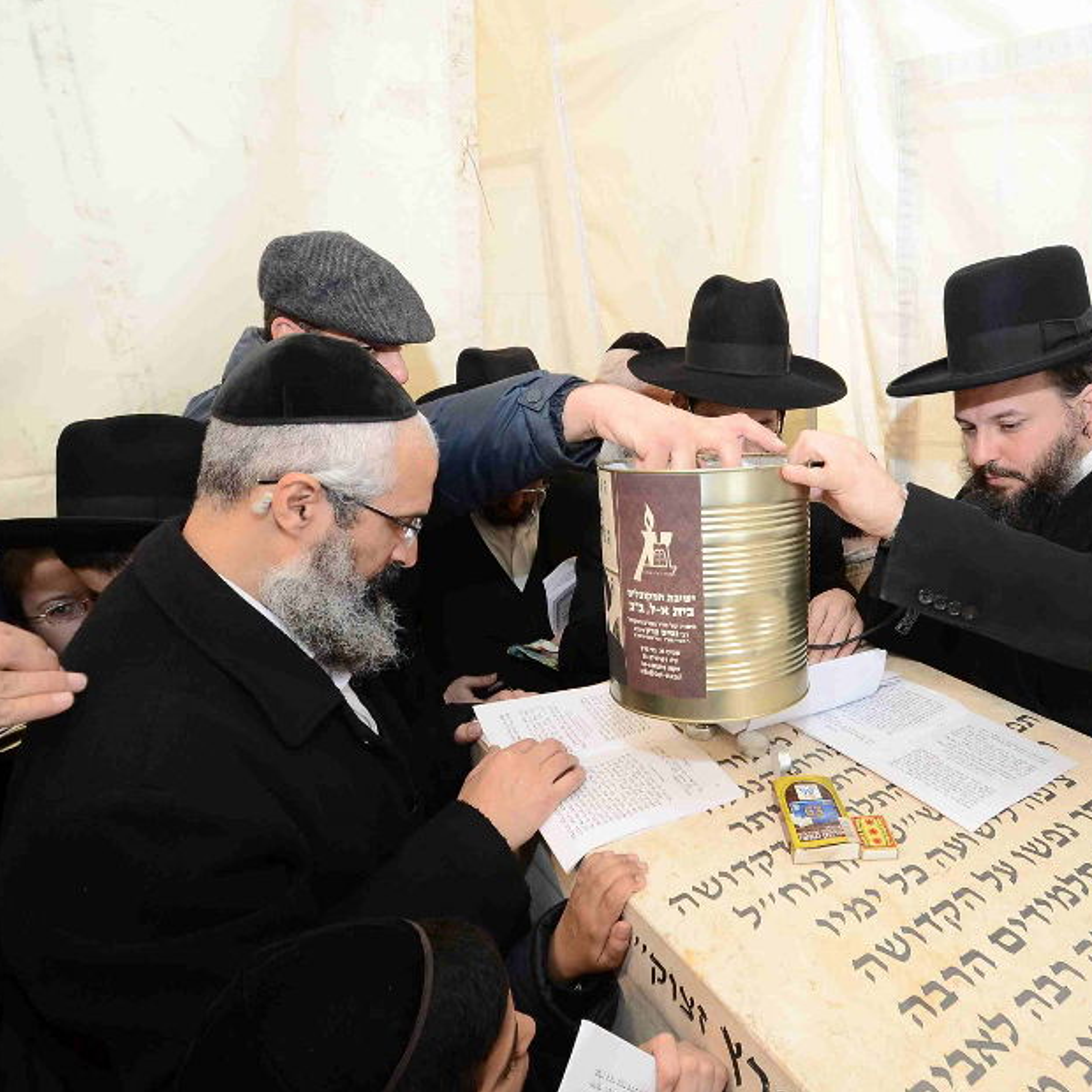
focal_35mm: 21
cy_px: 550
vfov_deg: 72.1
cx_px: 694
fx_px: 749
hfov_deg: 70.8
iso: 250
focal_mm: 10
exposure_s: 1/125
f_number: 5.6
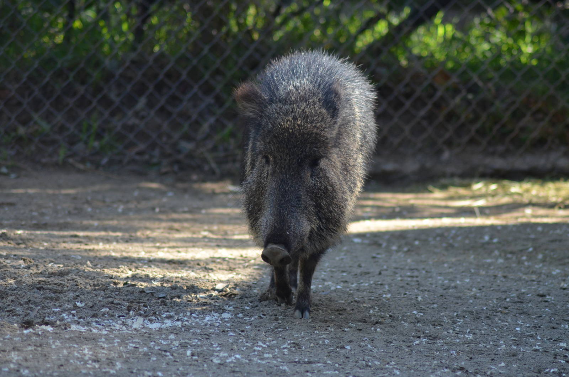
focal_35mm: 345
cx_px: 284
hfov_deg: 6.0
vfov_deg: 4.0
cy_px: 188
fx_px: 5442
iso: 800
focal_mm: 230
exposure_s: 1/500
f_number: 5
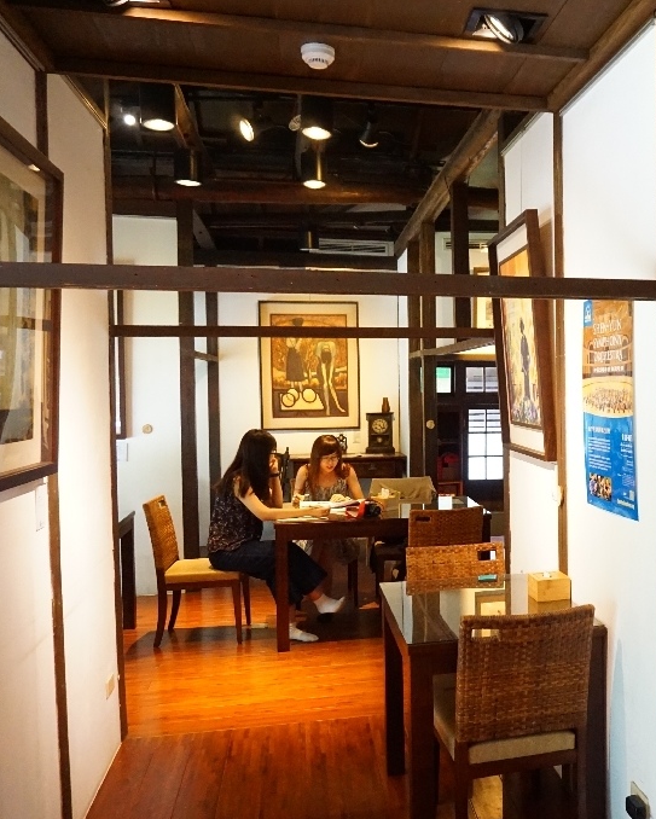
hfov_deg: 41.7
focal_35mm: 34
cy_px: 410
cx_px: 517
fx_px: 825
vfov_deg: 52.8
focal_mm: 16
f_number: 3.5
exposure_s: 1/160
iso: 3200
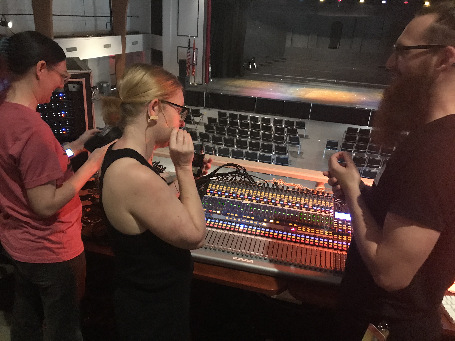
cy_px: 170
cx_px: 228
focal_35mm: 28
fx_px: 368
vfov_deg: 49.7
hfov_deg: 63.4
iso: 160
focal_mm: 3.99
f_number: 1.8
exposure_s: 1/4
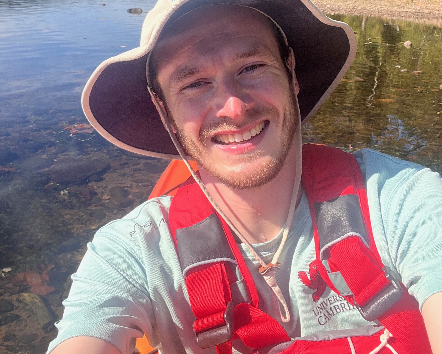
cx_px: 225
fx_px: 523
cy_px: 76
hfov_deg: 45.8
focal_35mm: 40
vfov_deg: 36.2
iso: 32
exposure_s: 1/557
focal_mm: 2.71
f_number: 2.2
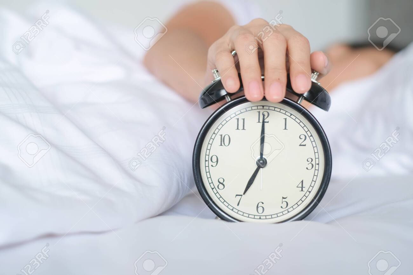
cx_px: 206
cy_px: 138
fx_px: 608
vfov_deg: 25.5
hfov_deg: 37.5
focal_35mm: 53
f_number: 2.2
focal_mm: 35
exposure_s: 1/170
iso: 200
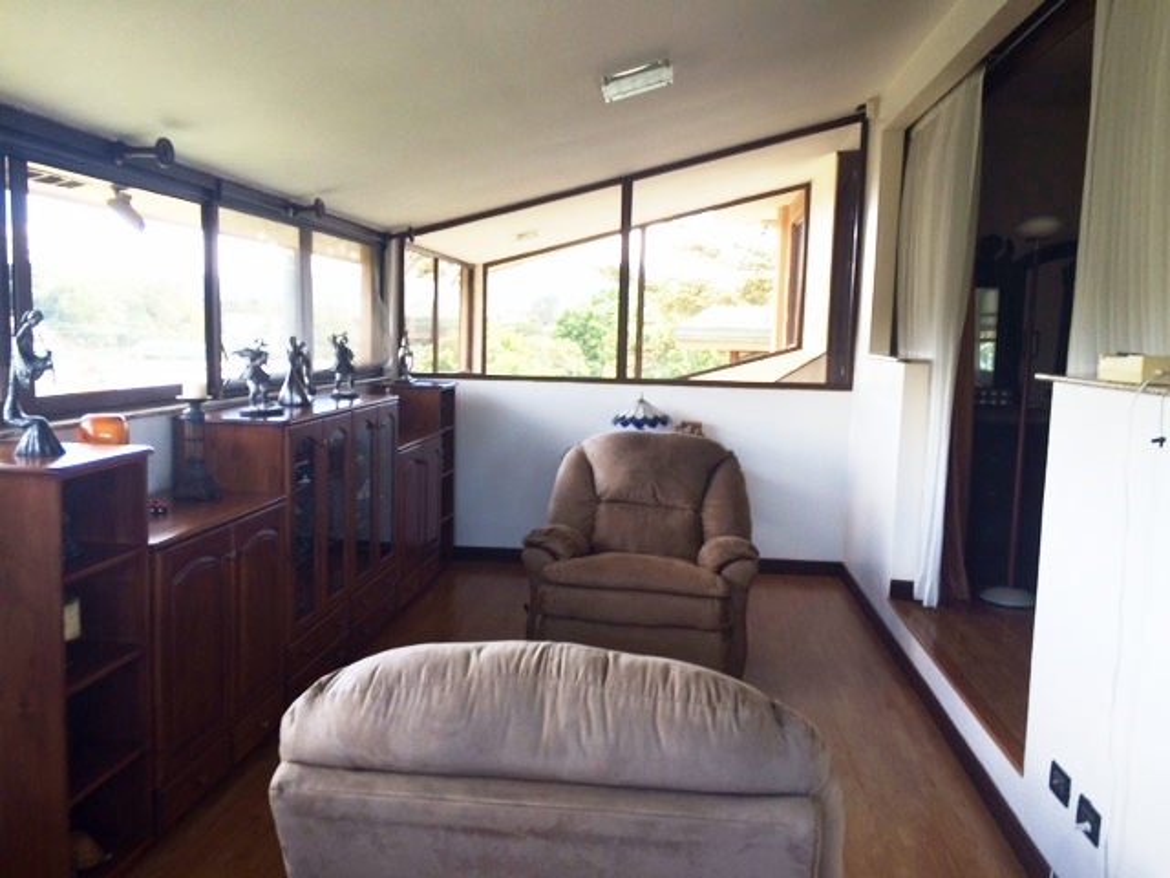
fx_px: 980
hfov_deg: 61.7
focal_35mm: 29
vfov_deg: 48.2
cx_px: 585
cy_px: 439
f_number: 2.2
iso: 50
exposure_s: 1/60
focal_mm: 4.15
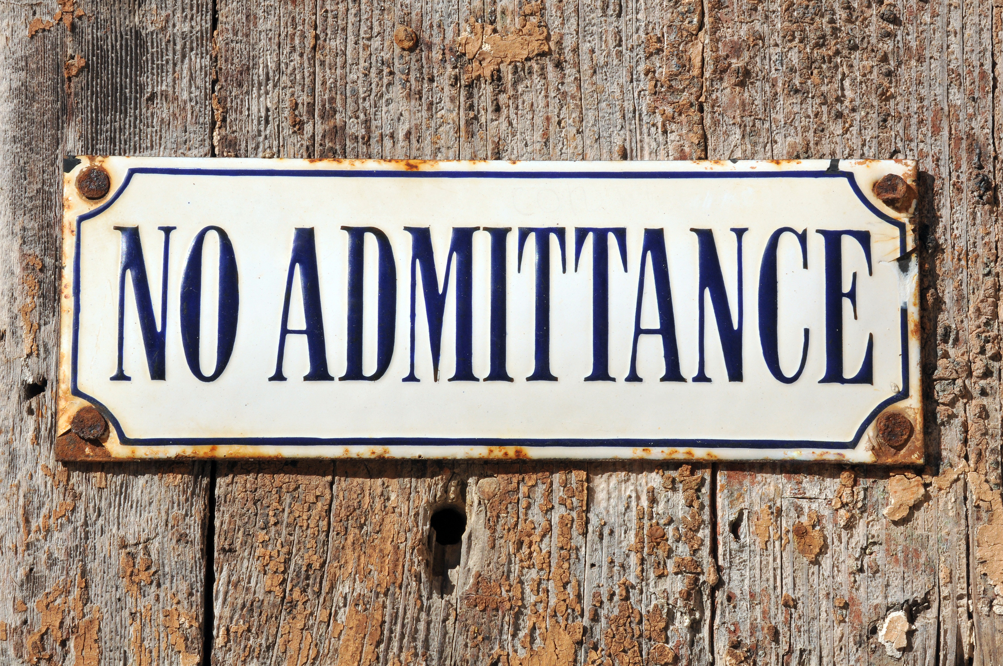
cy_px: 333
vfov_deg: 11.4
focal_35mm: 120
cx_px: 502
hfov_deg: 17.1
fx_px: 3339
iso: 250
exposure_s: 1/250
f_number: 18
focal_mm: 80
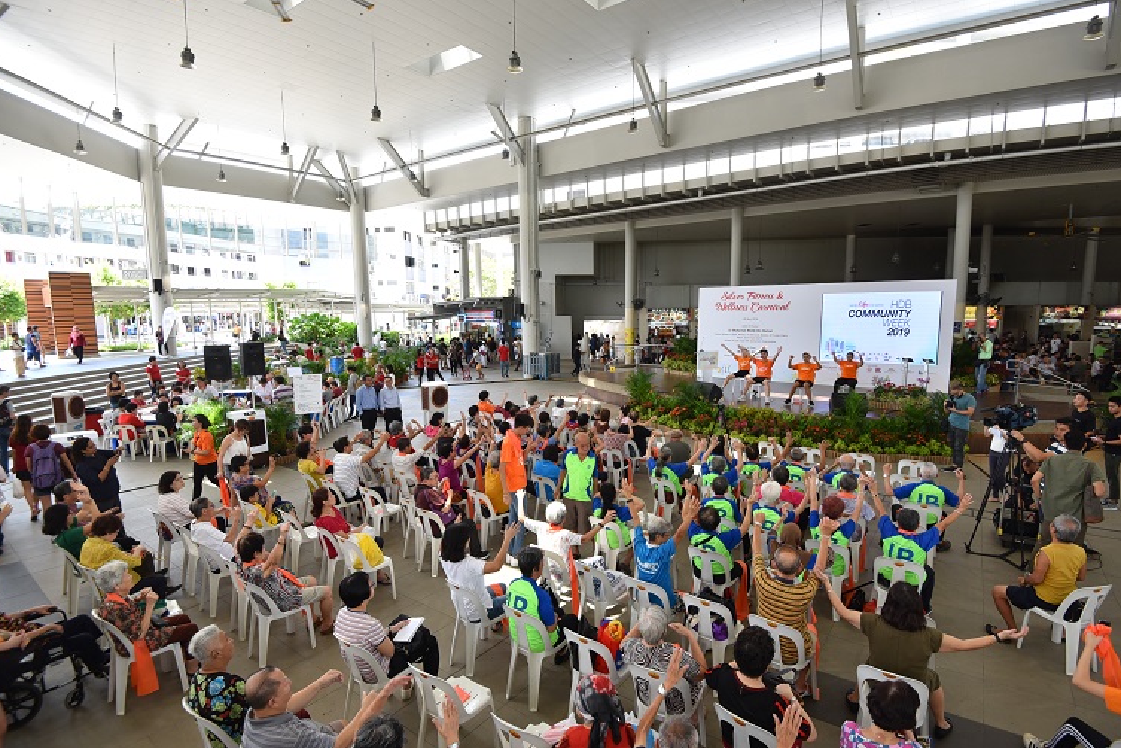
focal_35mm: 17
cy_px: 391
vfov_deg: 70.4
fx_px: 529
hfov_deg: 93.2
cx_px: 578
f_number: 4
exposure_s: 1/250
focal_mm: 16
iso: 500
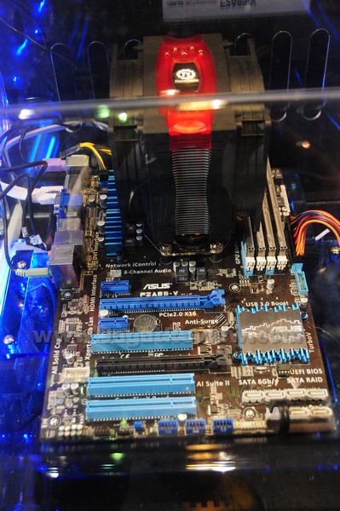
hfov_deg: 33.0
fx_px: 575
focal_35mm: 40
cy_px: 256
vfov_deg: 48.0
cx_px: 170
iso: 1600
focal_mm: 27
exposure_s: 1/160
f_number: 4
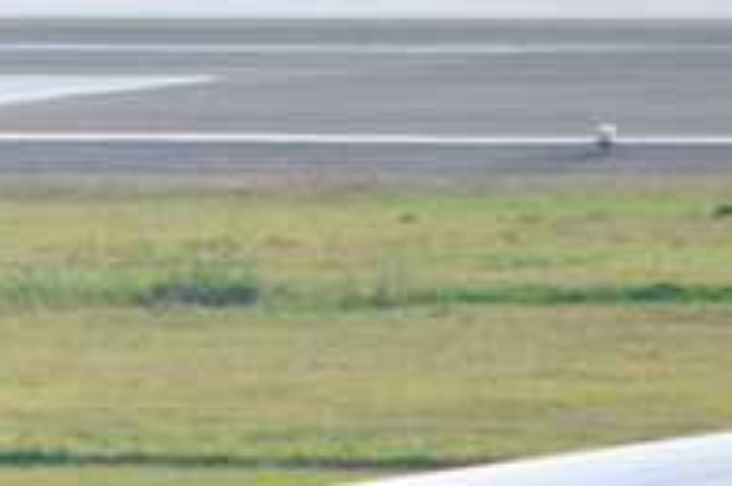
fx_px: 41290
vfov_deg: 0.7
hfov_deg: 1.0
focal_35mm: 2034
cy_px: -86
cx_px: -519
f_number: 5.6
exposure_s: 1/800
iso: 200
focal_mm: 260
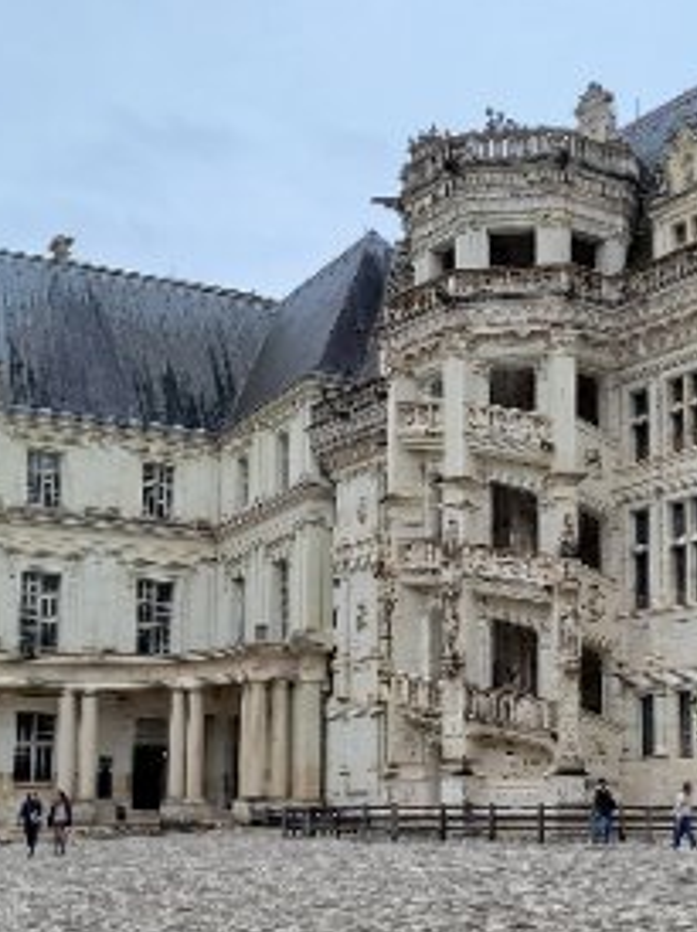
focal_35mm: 57
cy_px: 619
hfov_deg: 25.5
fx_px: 1533
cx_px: 469
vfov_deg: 33.5
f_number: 1.8
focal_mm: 5.4
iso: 40
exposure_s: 1/1636
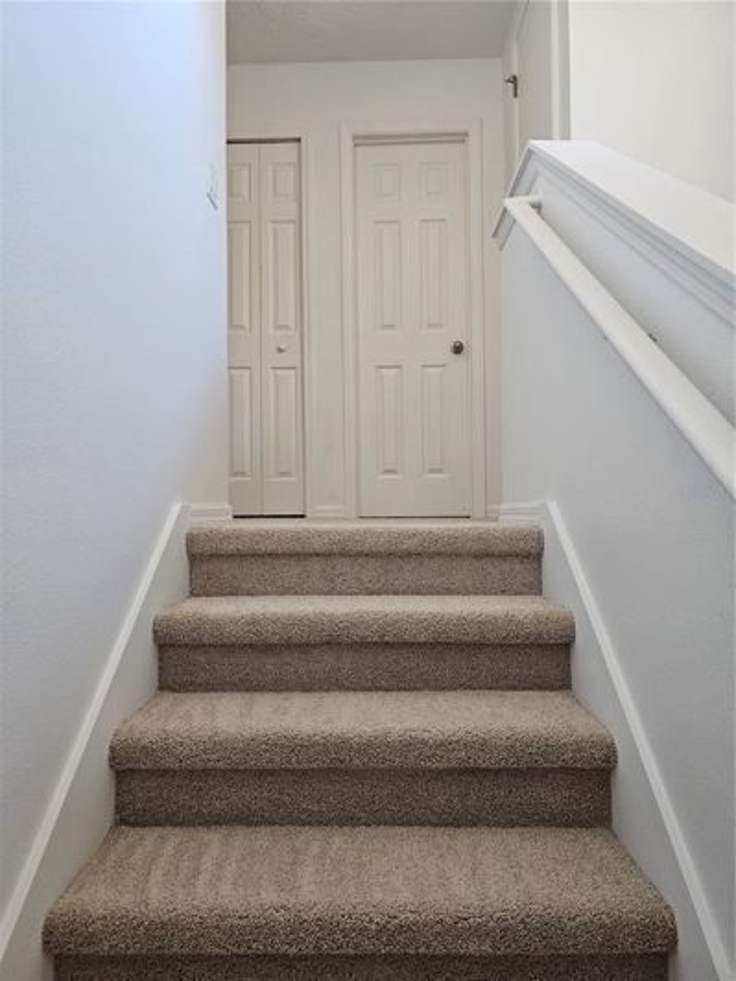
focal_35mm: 23
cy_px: 490
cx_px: 368
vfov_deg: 73.9
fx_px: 652
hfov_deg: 58.9
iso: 640
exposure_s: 1/120
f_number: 1.7
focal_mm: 6.3
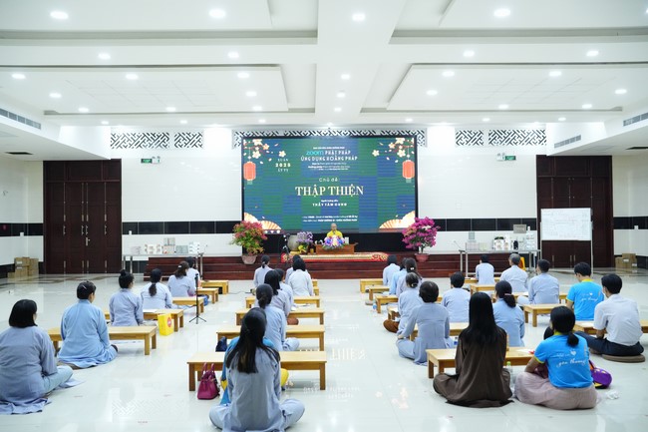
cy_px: 216
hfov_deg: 54.4
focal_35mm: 35
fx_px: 630
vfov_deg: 37.8
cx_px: 324
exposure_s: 1/320
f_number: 3.5
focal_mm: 35
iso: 10000
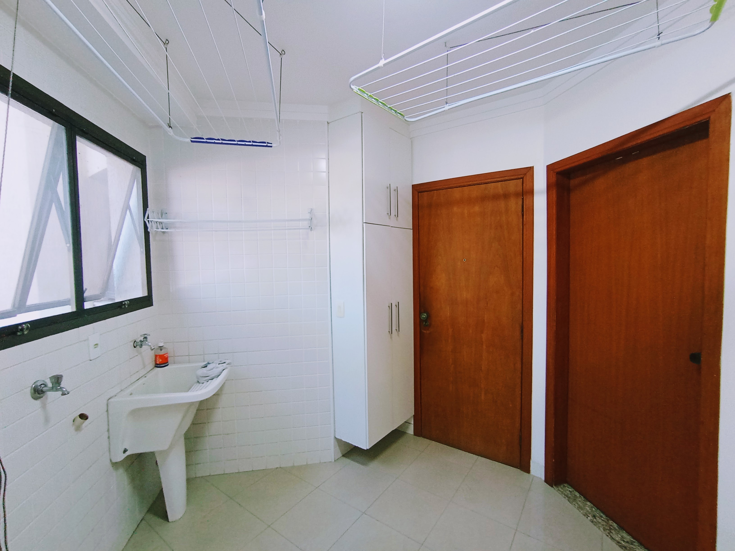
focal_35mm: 16
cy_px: 276
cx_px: 368
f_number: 2.2
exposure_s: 1/30
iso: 234
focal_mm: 1.65
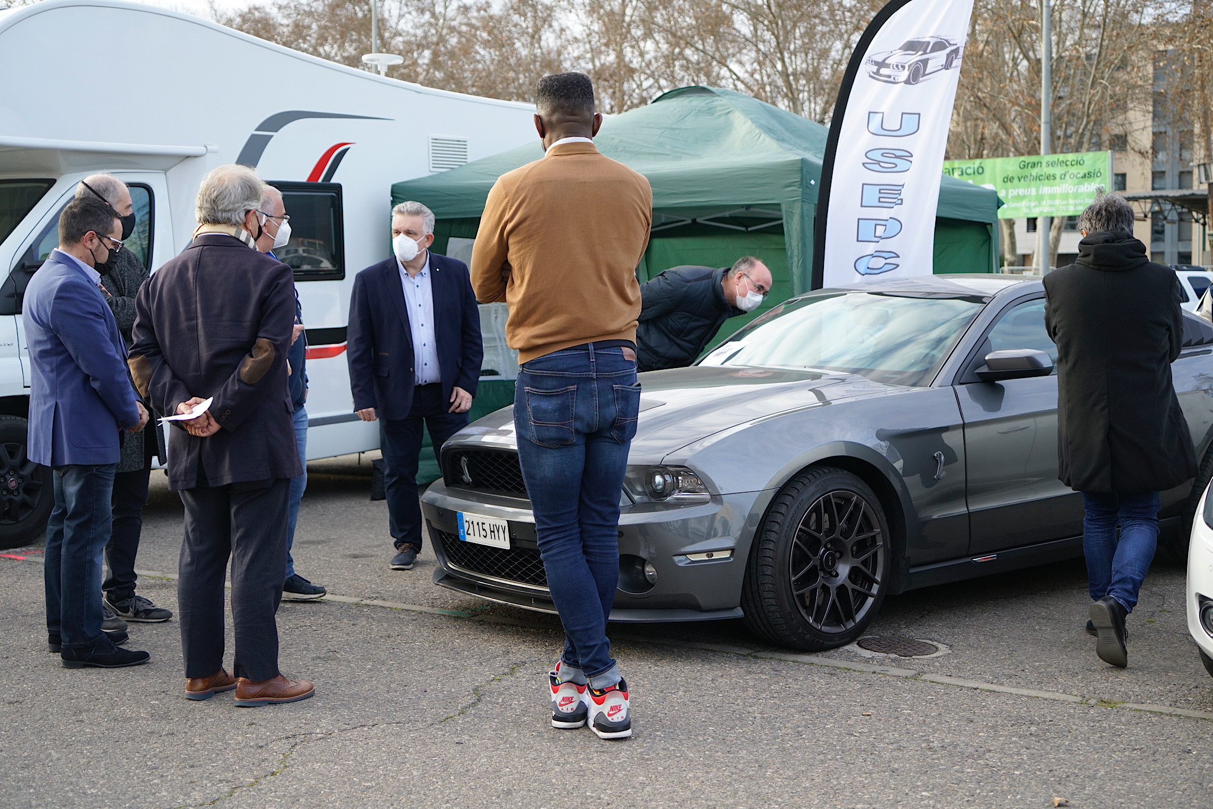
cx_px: 606
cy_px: 404
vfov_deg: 29.2
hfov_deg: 42.7
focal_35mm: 46
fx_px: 1550
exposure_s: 1/640
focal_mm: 46
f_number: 4
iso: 640
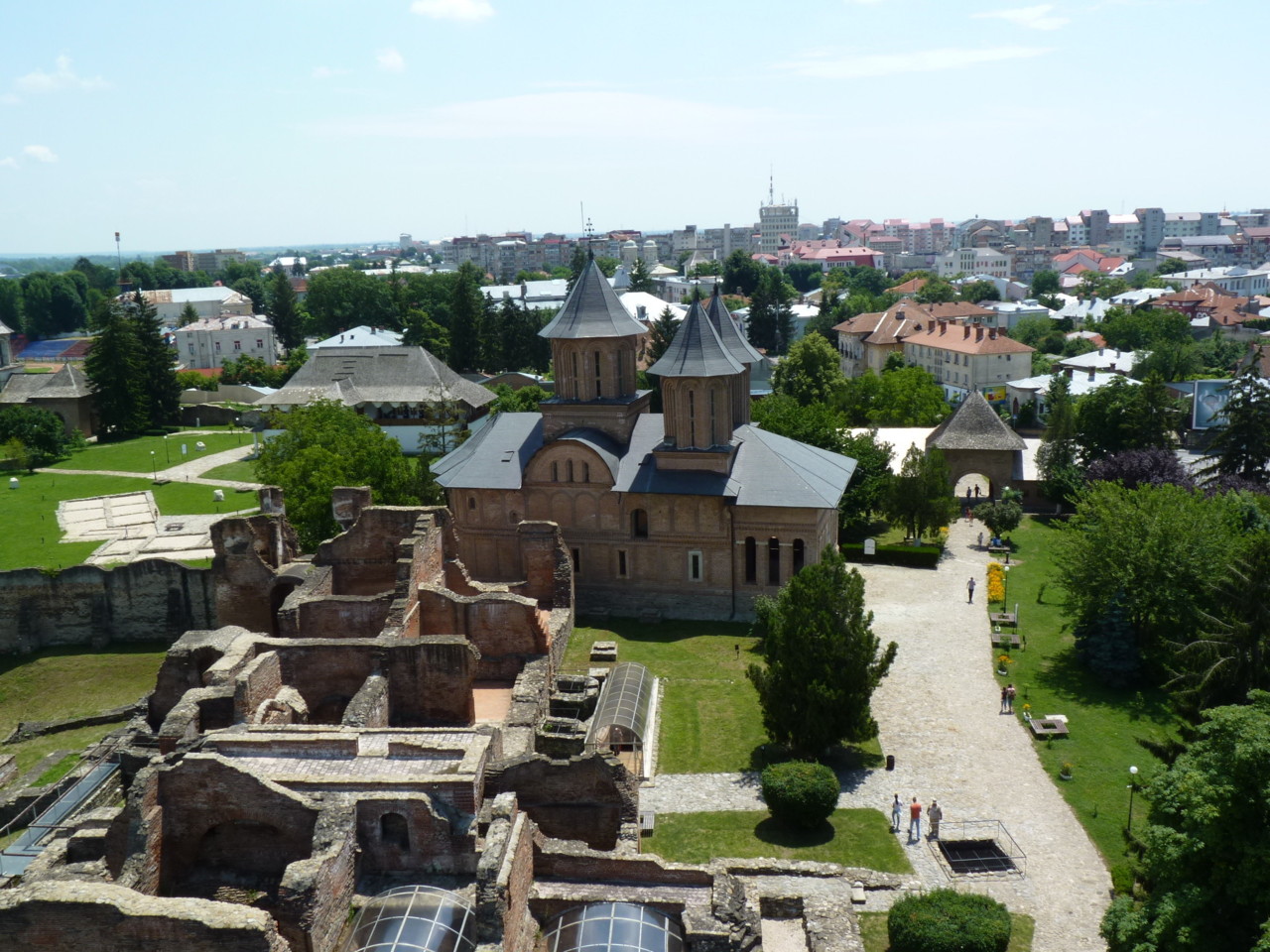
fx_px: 1137
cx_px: 635
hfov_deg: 58.4
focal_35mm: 31
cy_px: 476
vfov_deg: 45.4
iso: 80
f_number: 5.6
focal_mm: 5.5
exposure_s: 1/250
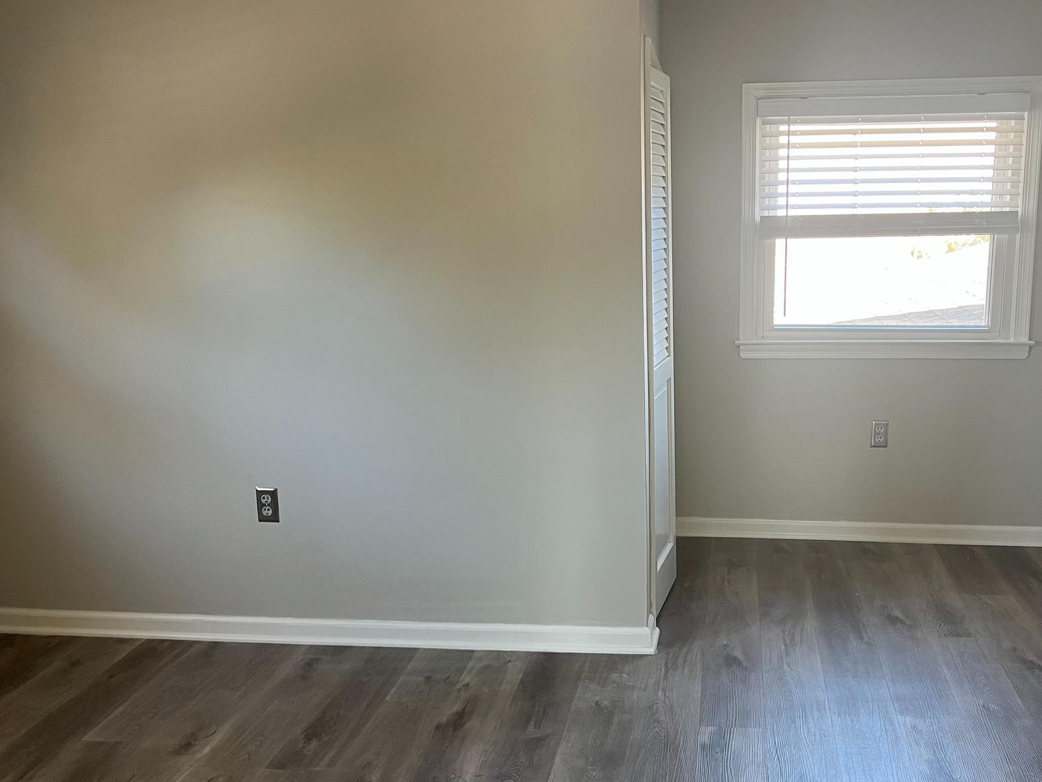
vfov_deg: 41.8
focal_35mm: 34
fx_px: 1024
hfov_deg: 53.3
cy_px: 419
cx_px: 653
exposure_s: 1/60
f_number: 1.6
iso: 160
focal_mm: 5.1
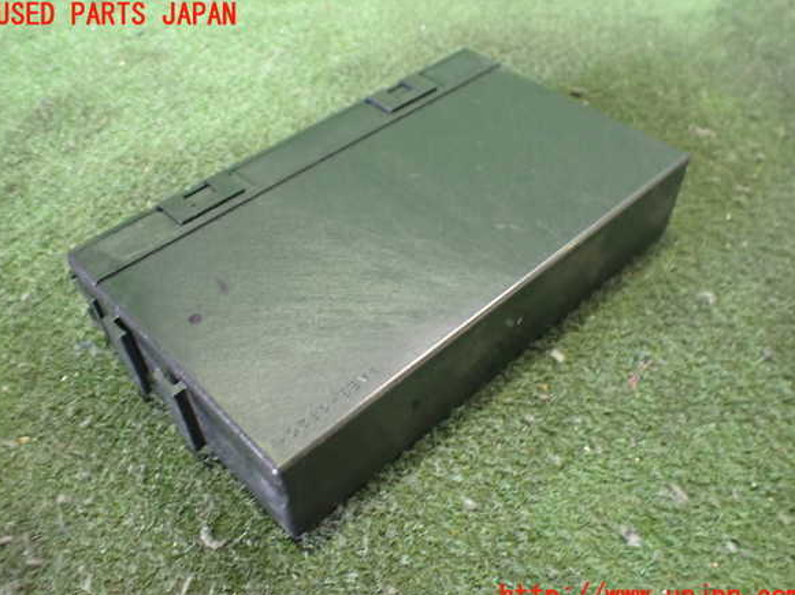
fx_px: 712
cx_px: 398
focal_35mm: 31
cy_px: 306
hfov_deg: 58.4
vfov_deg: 45.4
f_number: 2.3
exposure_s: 1/30
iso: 1000
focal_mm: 5.4
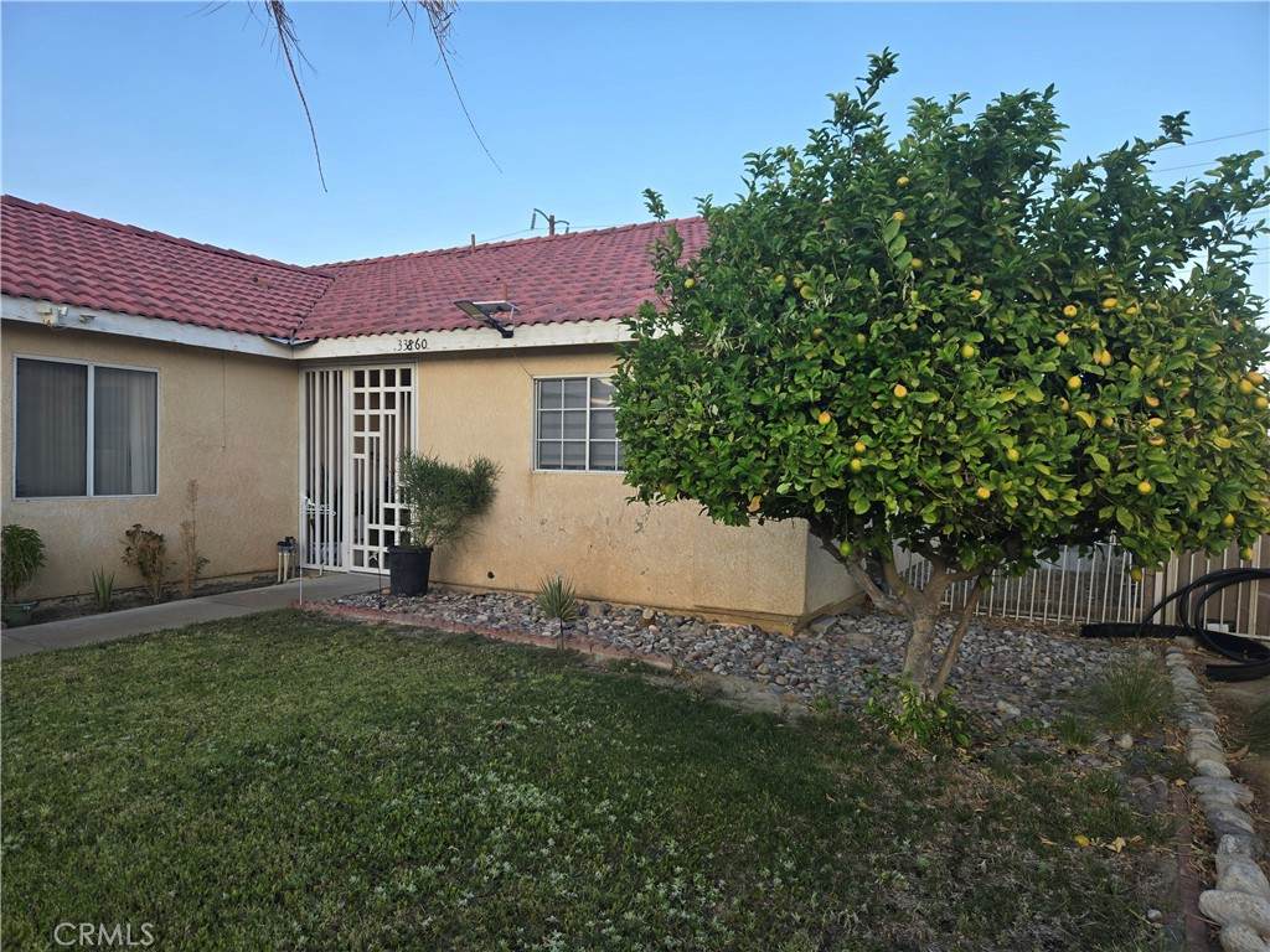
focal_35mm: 23
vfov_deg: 58.9
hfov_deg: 73.9
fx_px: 844
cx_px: 635
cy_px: 476
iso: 25
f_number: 1.8
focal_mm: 5.4
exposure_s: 1/239
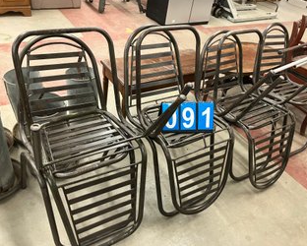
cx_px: 168
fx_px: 273
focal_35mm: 30
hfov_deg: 58.6
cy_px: 122
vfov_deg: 48.5
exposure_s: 1/40
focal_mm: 3.99
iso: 400
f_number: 1.8
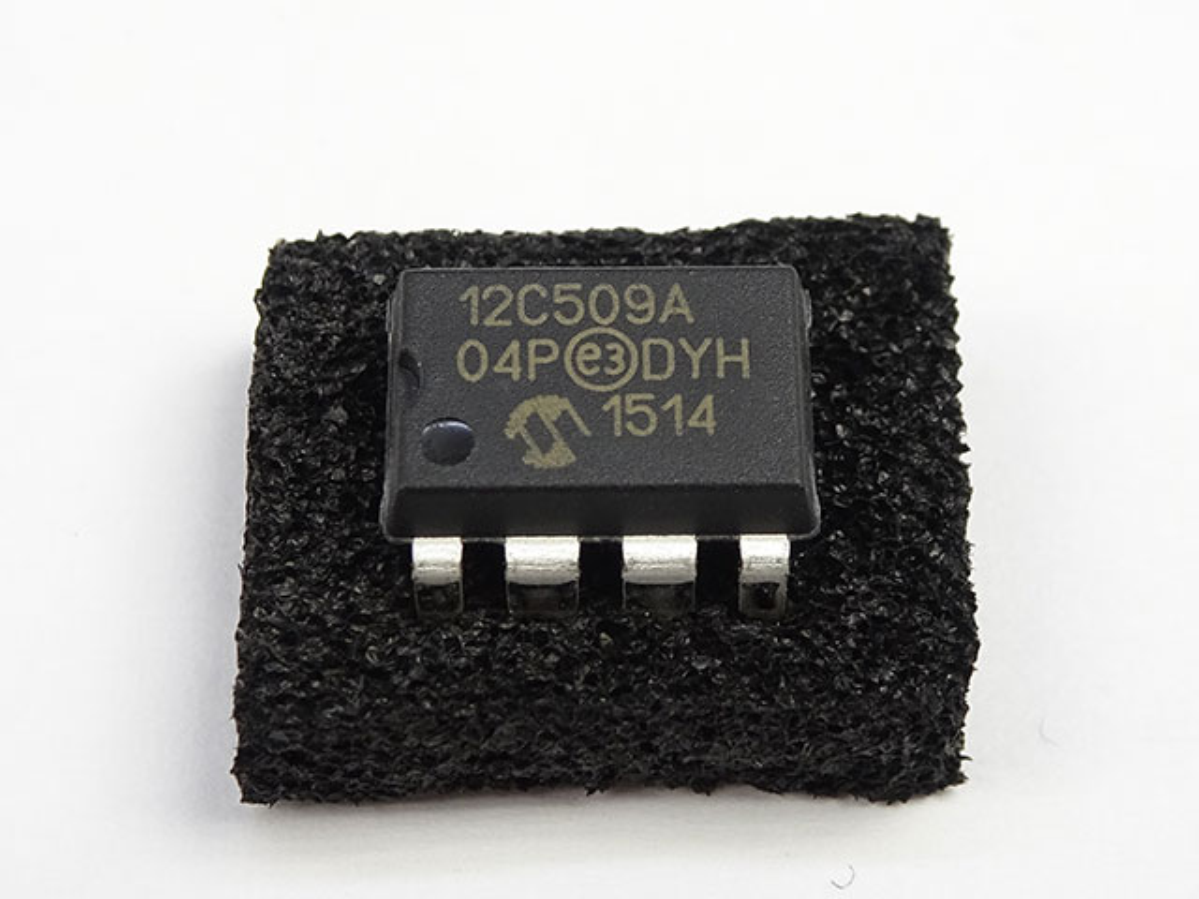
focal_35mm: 35
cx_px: 600
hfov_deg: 52.6
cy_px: 450
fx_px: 1212
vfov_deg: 40.7
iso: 80
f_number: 4
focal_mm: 5.98
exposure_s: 1/40
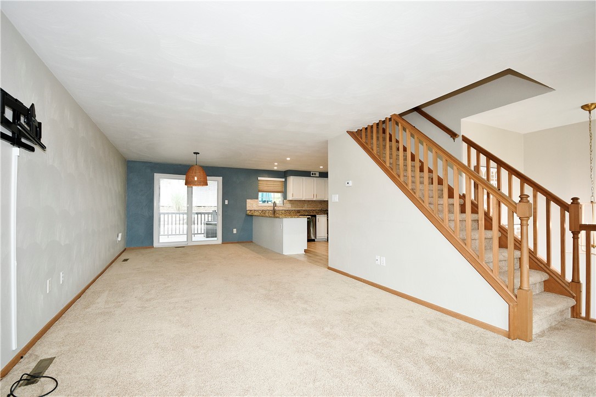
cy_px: 198
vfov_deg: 77.3
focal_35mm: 15
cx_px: 298
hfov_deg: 100.4
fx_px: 248
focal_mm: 10
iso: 800
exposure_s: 1/100
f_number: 4.5
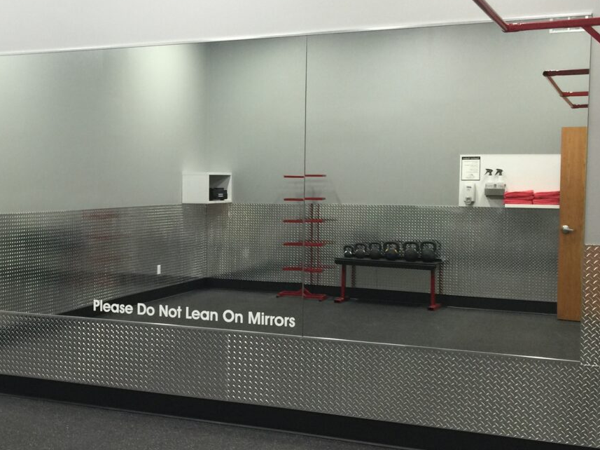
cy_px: 237
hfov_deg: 36.3
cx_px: 176
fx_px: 901
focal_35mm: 52
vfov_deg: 28.0
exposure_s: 1/15
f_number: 2.2
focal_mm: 4.15
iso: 50
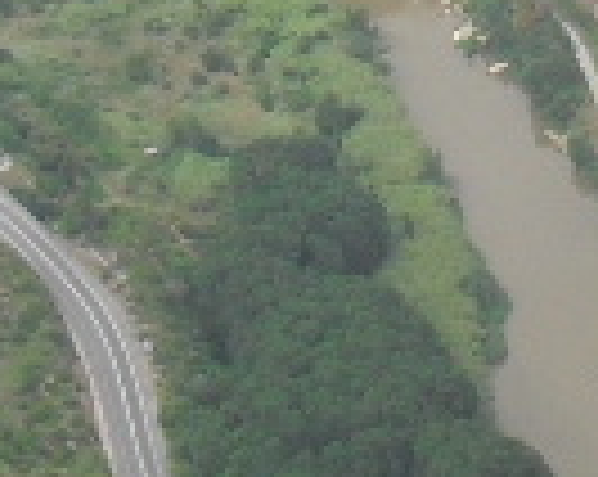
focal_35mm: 264
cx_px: 1079
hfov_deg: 7.1
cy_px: -428
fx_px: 4666
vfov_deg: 5.7
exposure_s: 1/125
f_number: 8.4
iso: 100
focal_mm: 6.3
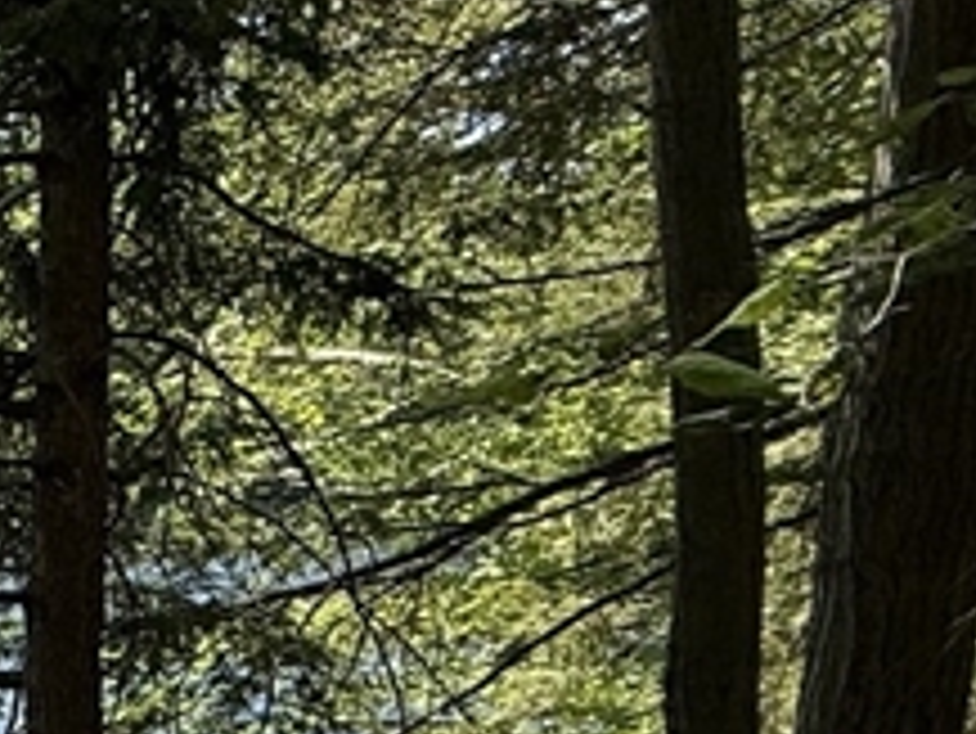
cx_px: -1250
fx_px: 1862
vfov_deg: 21.5
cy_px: 739
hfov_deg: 16.2
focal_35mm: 66
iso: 50
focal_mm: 2.22
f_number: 2.2
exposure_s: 1/1001
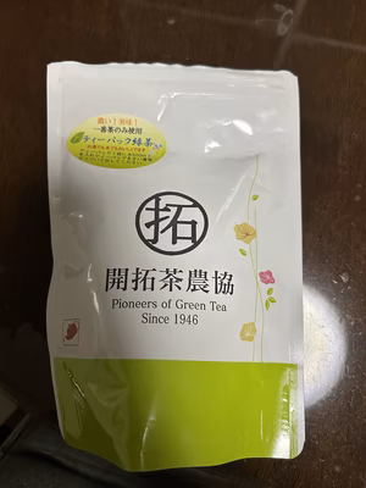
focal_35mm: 26
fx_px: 367
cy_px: 244
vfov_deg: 67.3
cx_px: 183
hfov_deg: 53.1
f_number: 1.5
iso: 320
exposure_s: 1/58
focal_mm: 5.7
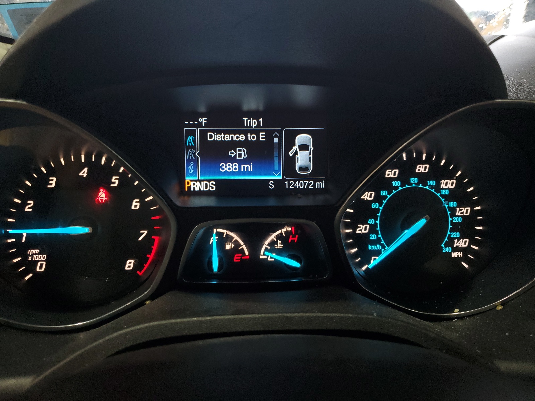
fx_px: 402
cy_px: 200
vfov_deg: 53.1
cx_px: 268
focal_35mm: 26
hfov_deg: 67.3
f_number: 1.5
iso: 99
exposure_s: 1/60.2
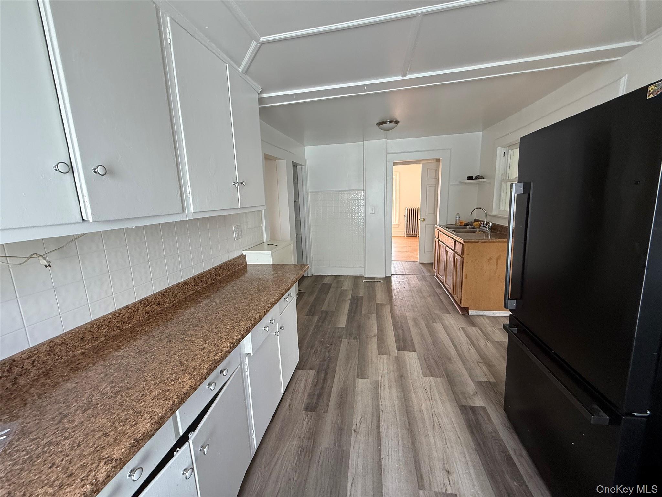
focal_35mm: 14
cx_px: 331
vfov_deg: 85.7
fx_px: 268
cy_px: 248
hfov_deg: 102.1
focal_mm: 2.22
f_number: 2.2
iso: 125
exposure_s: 1/99
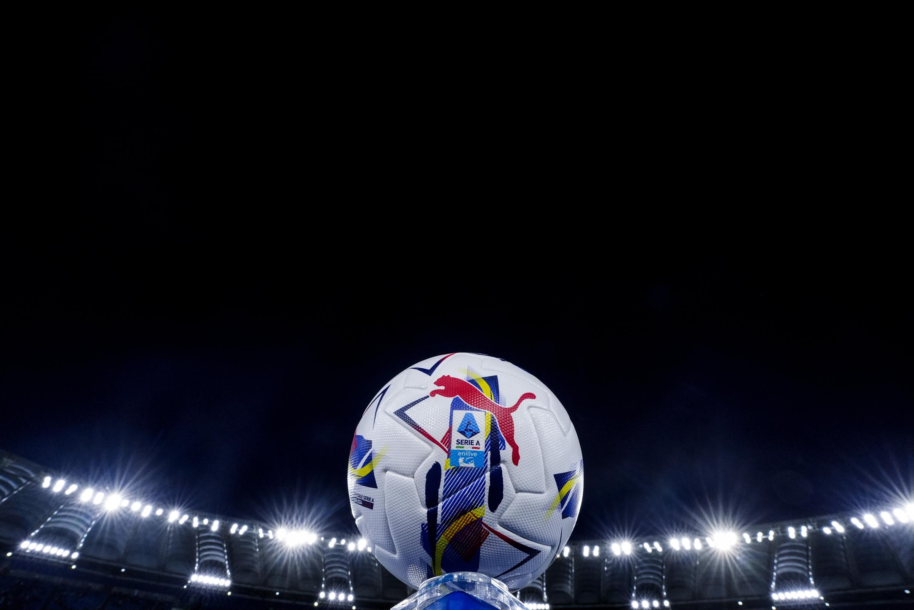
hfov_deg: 96.7
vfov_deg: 73.7
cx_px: 457
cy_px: 305
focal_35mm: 16
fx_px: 406
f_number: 11
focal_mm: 16
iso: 2000
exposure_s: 1/125
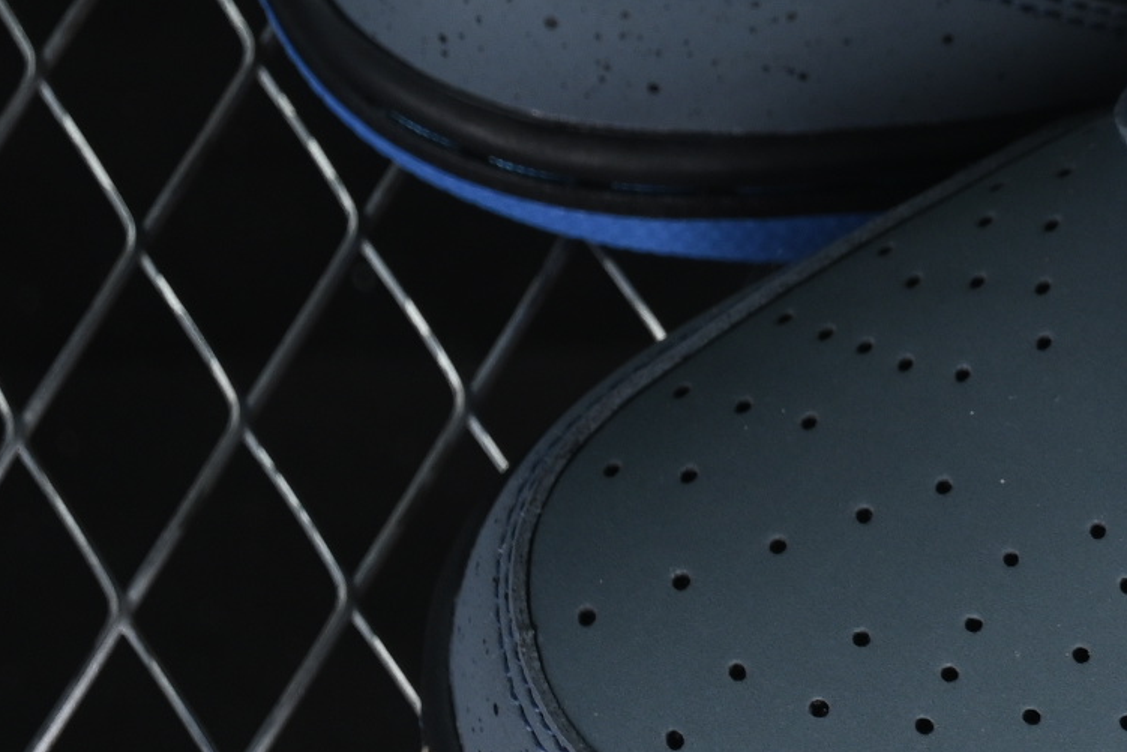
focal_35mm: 278
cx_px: 1889
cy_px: -74
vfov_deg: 4.9
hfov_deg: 7.2
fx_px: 8704
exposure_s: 1/80
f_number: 6.3
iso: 160
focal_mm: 50
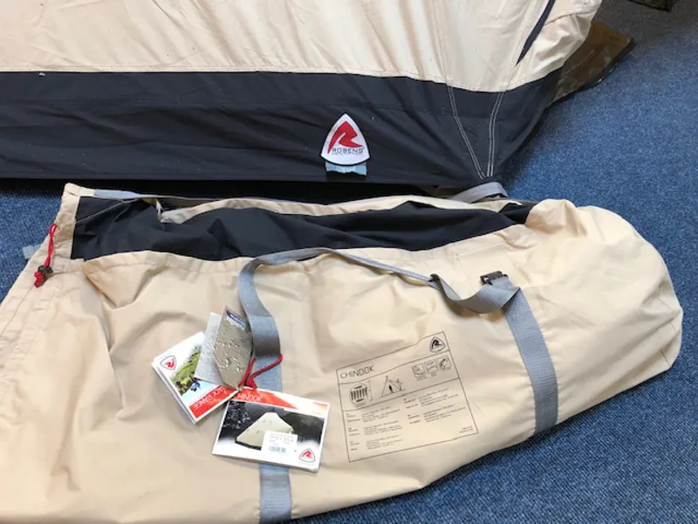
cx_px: 349
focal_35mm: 28
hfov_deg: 63.4
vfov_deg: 49.7
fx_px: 565
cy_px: 262
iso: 40
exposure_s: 1/17
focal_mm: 3.99
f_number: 1.8
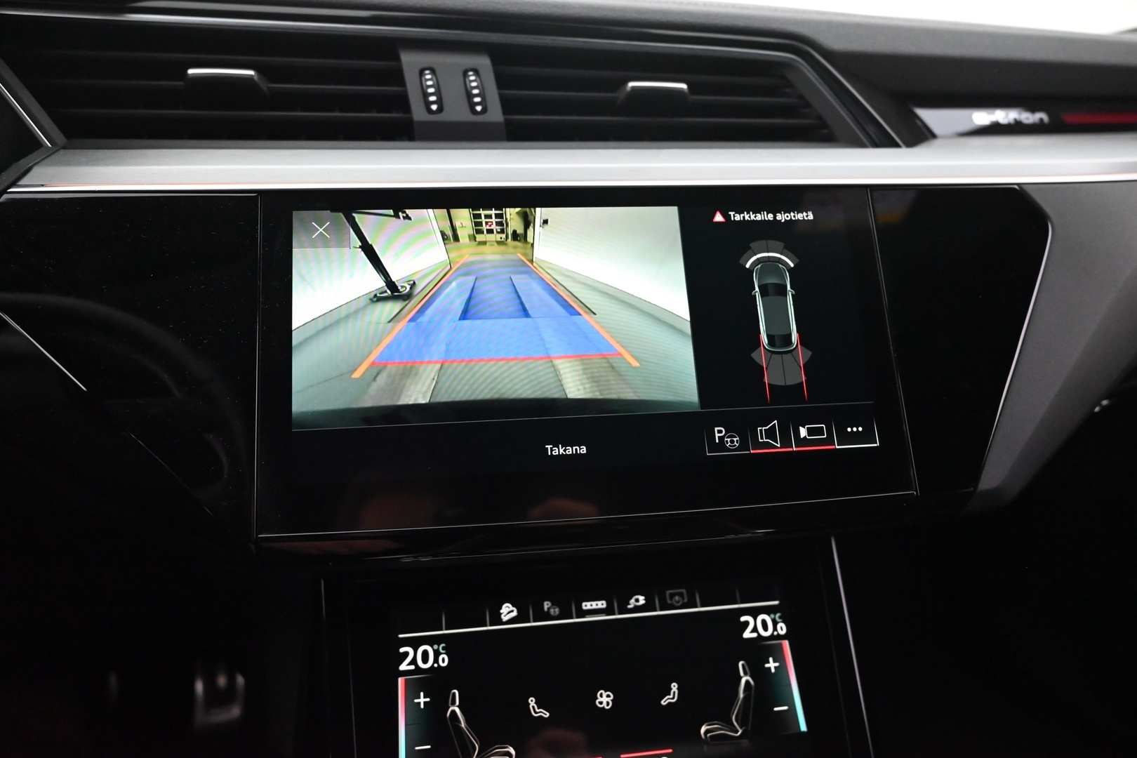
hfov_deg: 73.7
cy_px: 379
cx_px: 568
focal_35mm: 24
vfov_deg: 53.1
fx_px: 758
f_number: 4
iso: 6400
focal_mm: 24
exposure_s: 1/60
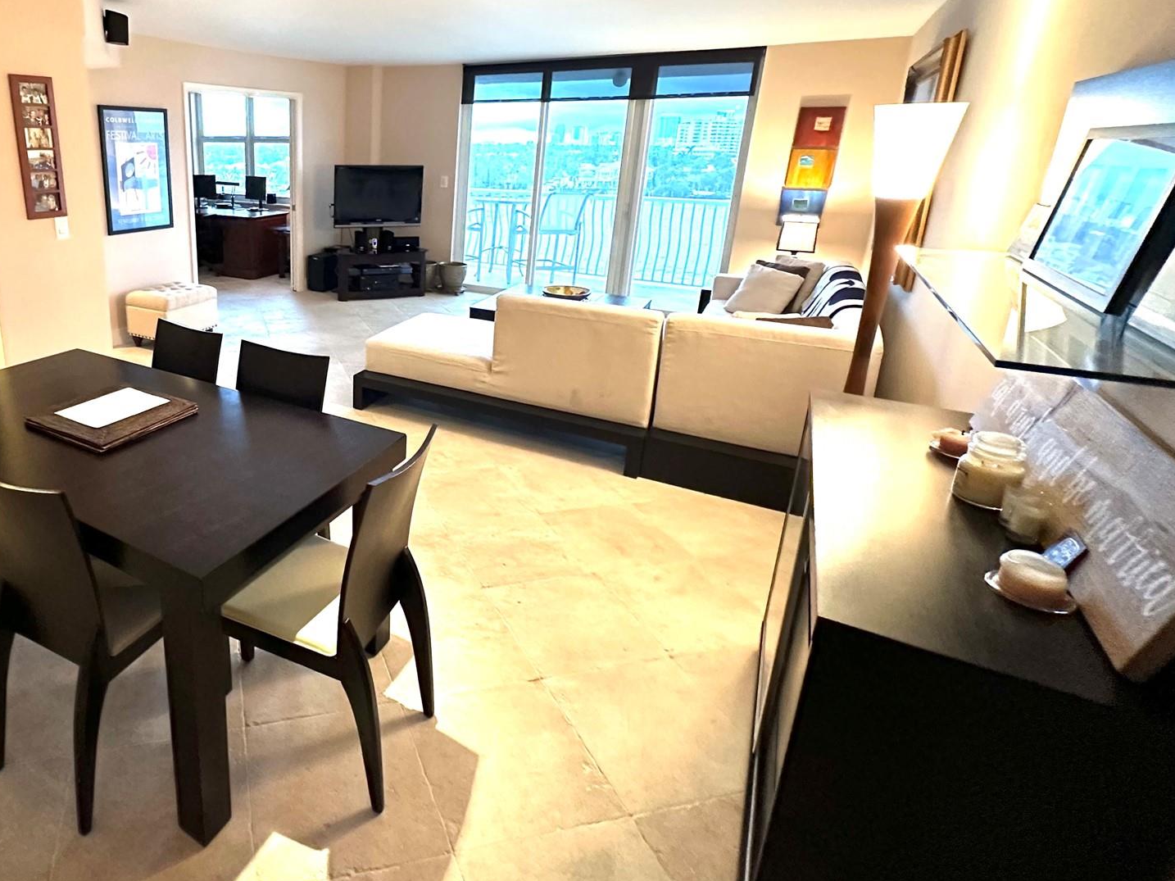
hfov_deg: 77.6
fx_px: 679
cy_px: 339
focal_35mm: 20
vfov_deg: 65.1
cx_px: 343
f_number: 2.2
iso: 500
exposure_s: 1/60
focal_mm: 2.22
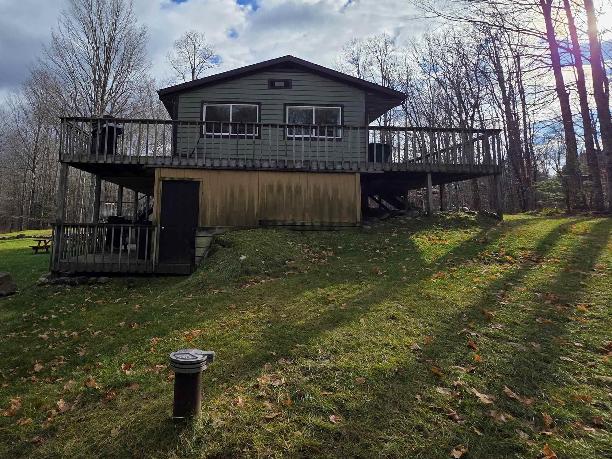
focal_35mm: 20
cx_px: 235
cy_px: 173
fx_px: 354
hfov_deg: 80.5
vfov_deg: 65.0
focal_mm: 2.2
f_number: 1.9
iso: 40
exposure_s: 1/2985
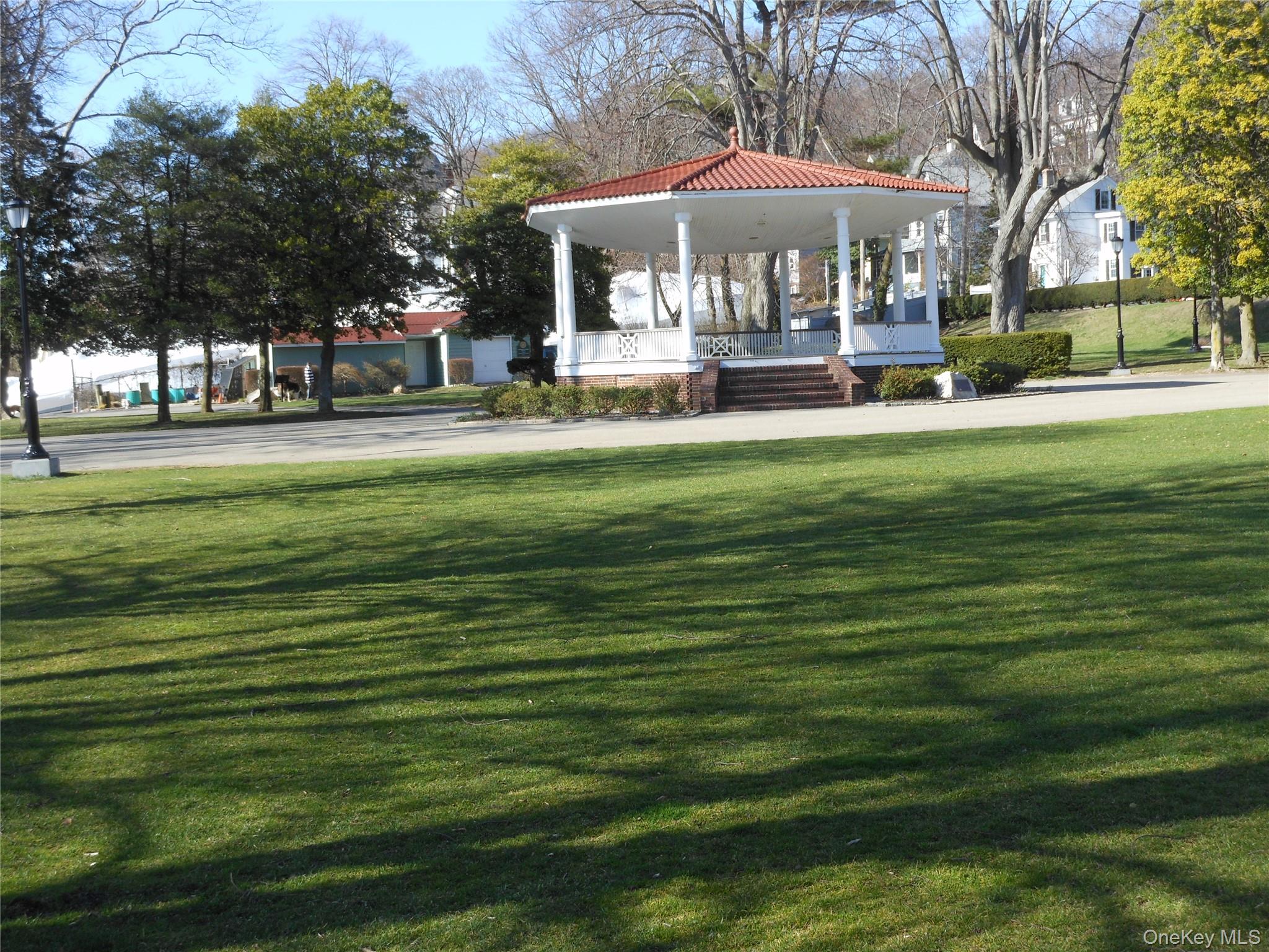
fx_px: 1980
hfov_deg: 35.5
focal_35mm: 54
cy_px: 476
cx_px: 634
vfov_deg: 27.0
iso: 80
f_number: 4.9
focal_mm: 9.6
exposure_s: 1/200
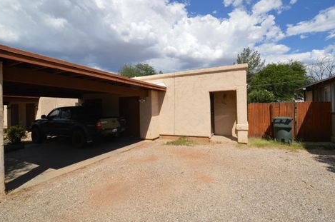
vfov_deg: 73.5
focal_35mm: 16
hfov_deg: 96.8
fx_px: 149
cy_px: 107
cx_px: 171
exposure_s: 1/200
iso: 100
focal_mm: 10
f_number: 10
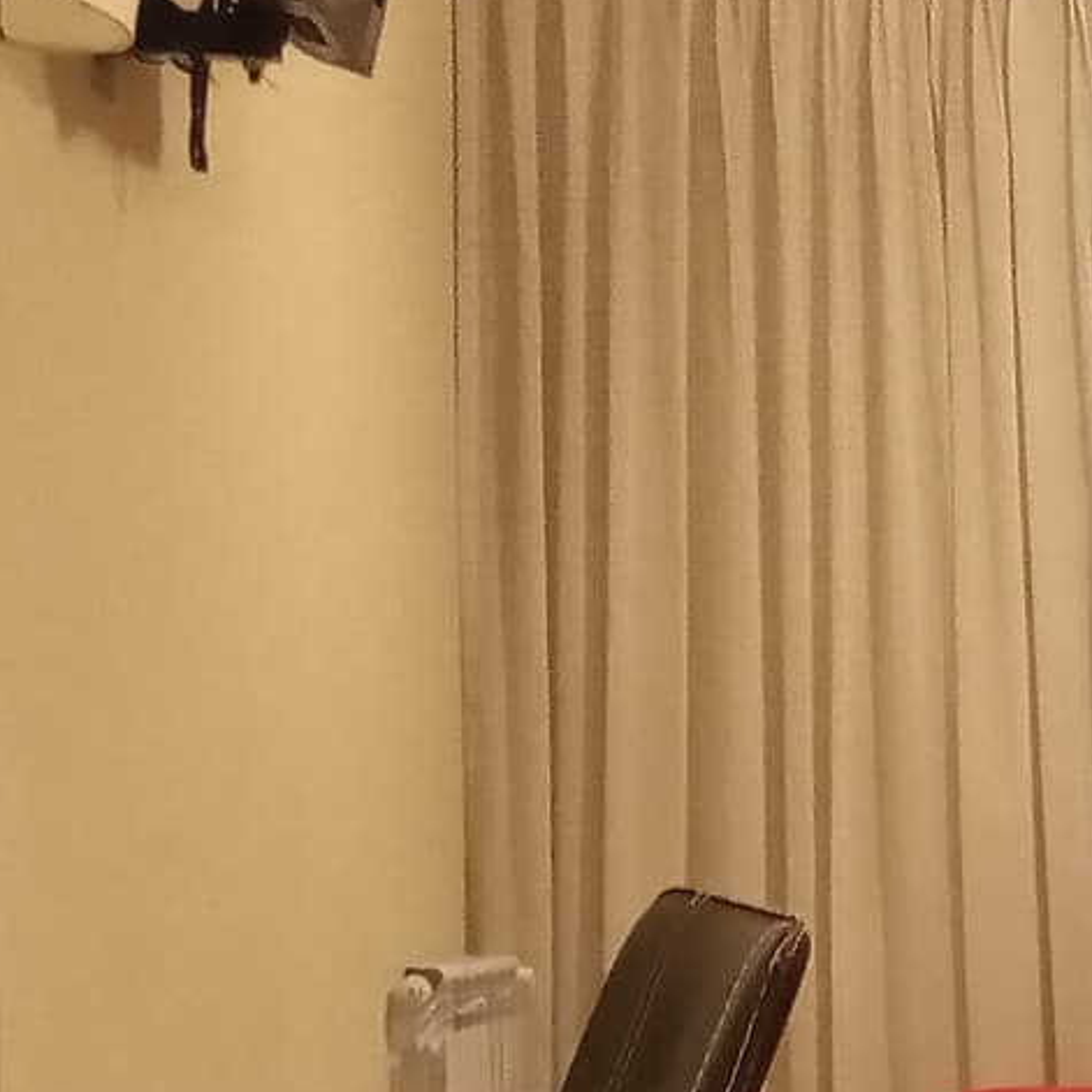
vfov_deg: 22.1
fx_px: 2677
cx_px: 1871
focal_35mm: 75
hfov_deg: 18.7
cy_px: 1113
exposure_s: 1/20
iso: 1340
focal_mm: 3.54
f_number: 2
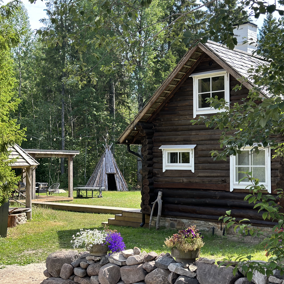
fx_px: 529
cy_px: 142
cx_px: 97
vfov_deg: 30.0
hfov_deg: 29.9
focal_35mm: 57
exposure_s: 1/927
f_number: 1.78
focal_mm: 6.86
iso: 80
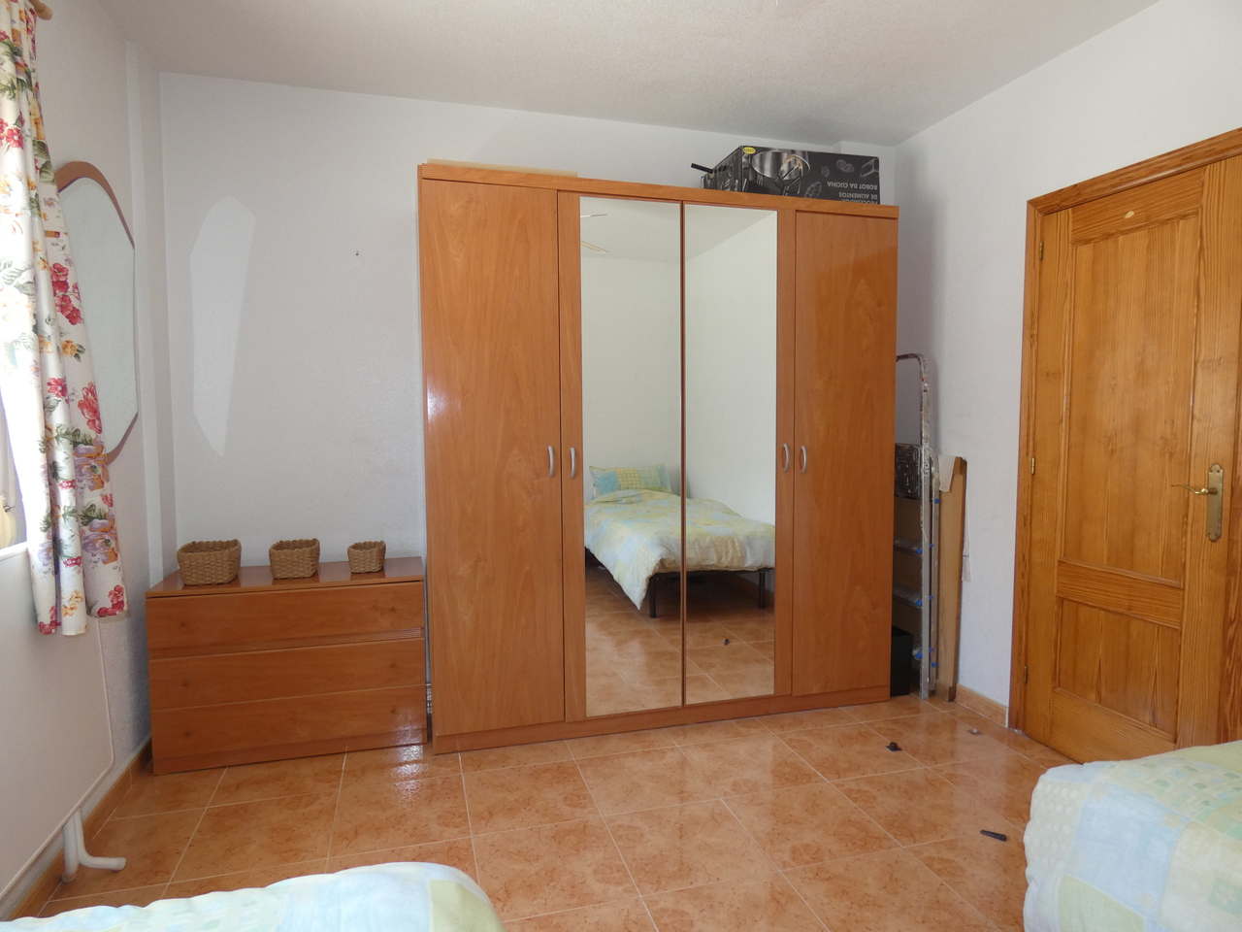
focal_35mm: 20
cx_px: 621
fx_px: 718
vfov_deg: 66.0
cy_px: 466
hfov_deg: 81.7
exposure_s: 1/60
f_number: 2.8
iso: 160
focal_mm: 3.6
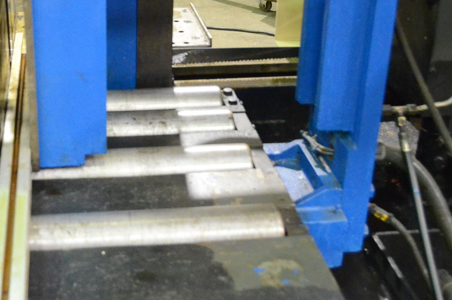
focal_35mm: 60
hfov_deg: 32.8
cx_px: 110
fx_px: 752
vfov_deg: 22.3
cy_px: 70
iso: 6400
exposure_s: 1/100
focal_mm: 22
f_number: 3.8
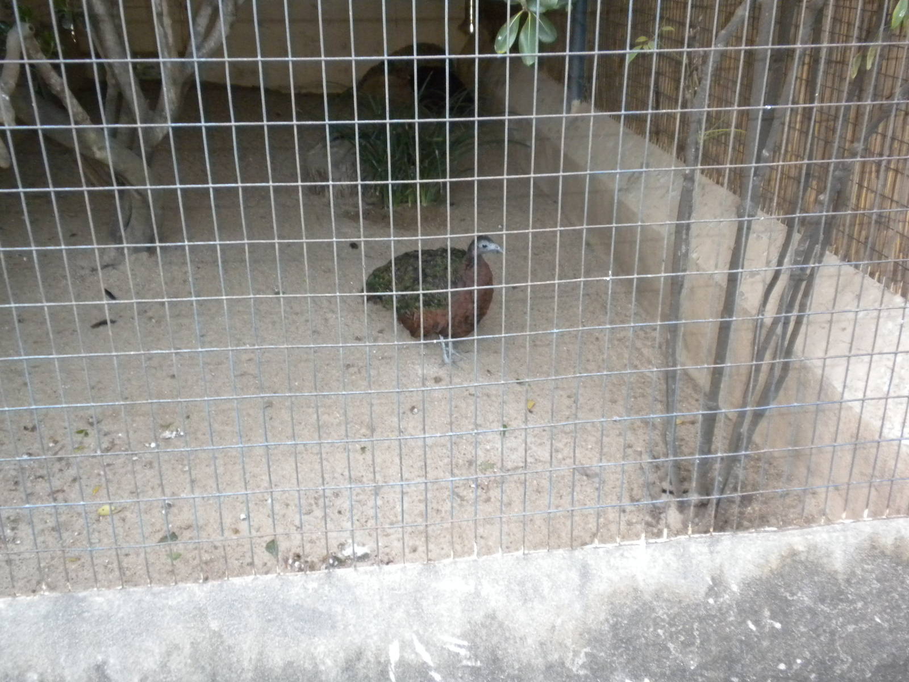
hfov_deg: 50.1
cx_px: 454
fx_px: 972
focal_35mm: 37
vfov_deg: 38.7
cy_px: 341
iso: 400
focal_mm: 6.6
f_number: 3.5
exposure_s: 1/80
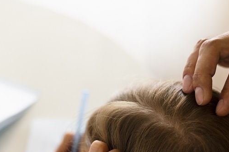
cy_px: 107
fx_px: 381
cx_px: 130
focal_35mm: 60
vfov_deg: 22.4
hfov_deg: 33.4
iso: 400
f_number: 2.8
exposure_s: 1/200
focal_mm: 39
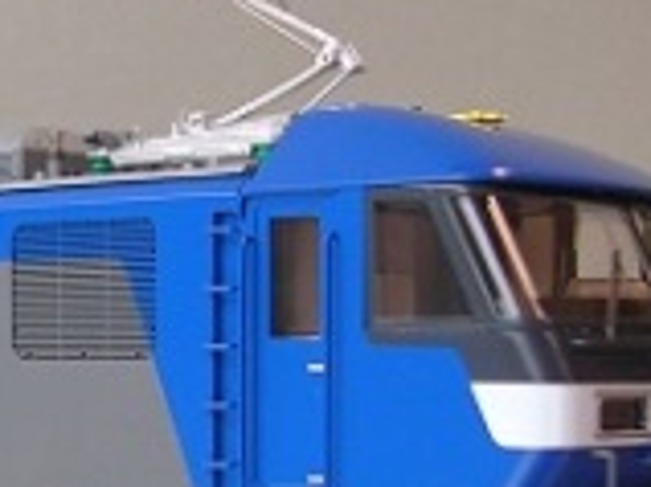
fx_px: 2067
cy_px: 393
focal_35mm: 110
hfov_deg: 17.4
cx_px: -45
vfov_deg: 13.4
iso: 50
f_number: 2.8
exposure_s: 1/20
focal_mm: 5.8
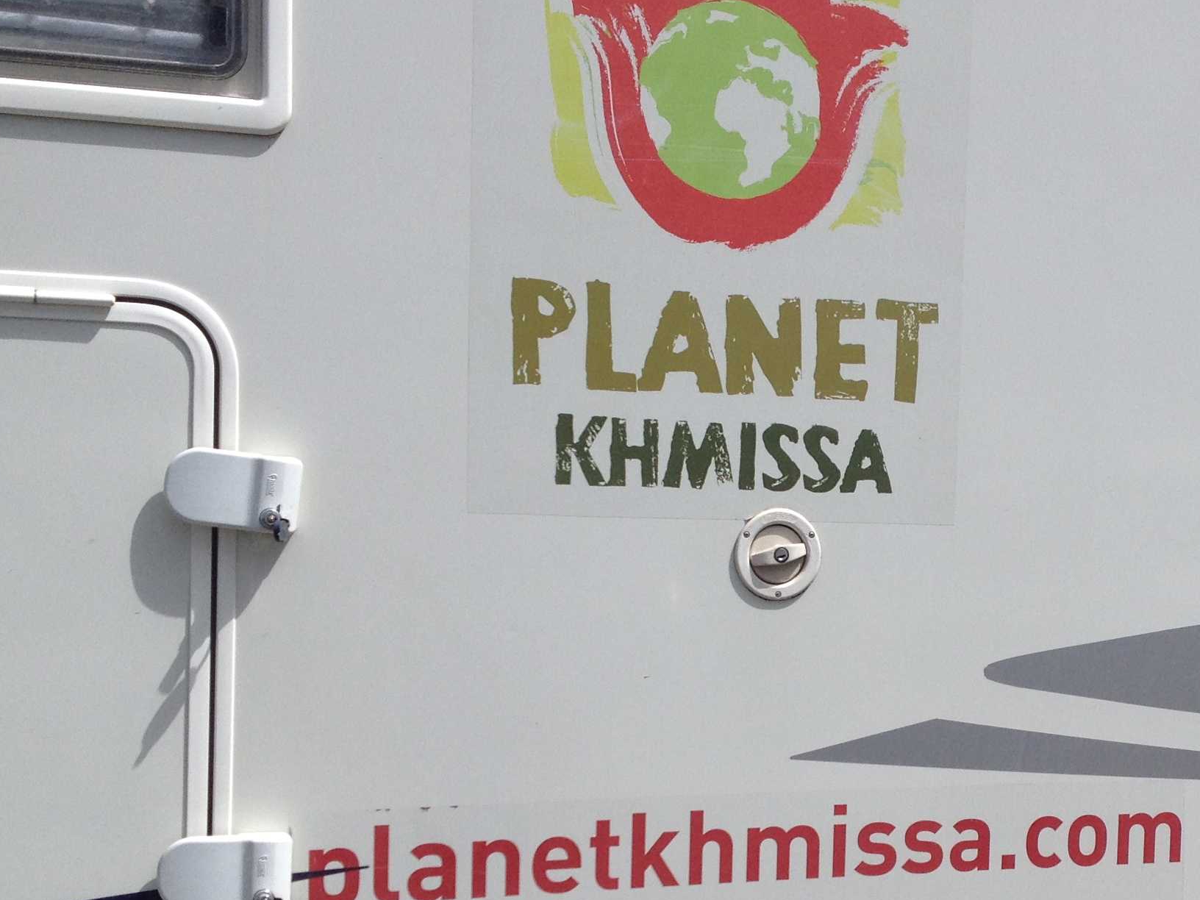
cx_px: 918
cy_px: 627
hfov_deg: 27.4
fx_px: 2427
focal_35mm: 70
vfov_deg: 20.9
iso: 50
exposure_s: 1/2762
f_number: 2.4
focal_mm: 4.28
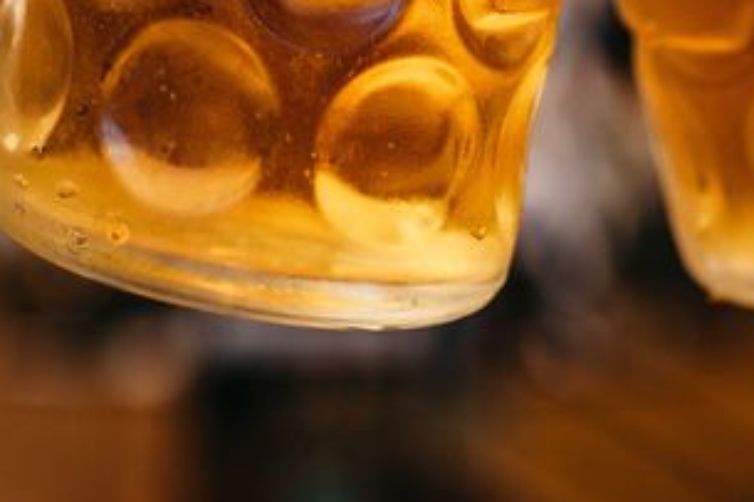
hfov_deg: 14.2
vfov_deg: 9.2
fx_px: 3014
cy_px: -296
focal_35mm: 144
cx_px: 554
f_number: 2
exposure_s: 1/320
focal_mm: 35
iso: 110
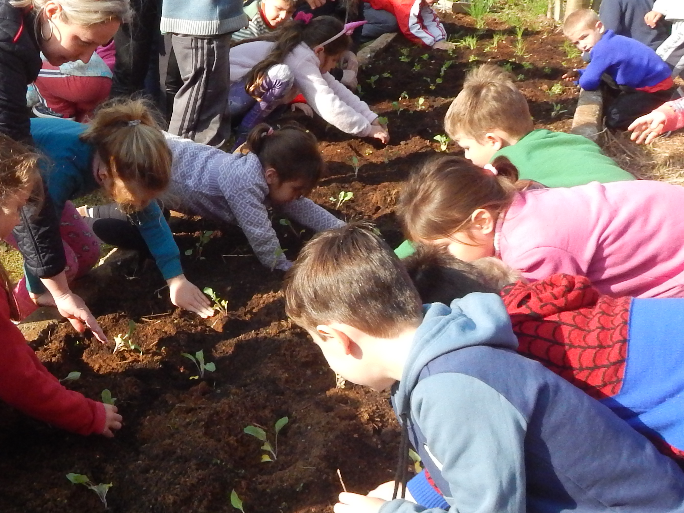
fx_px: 1028
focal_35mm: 52
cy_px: 230
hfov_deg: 35.9
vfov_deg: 28.0
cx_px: 164
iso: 400
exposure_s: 1/1500
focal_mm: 4
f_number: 3
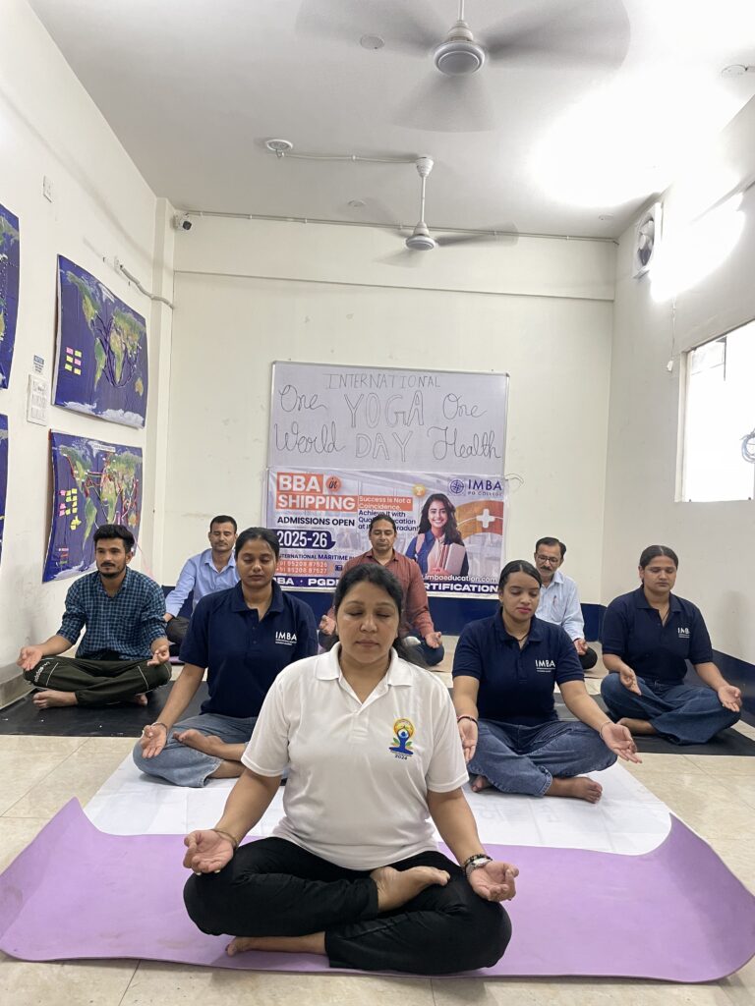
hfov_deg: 53.1
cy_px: 503
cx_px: 378
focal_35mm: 26
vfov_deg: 67.3
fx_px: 756
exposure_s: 1/50
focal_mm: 4.2
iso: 100
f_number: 1.6
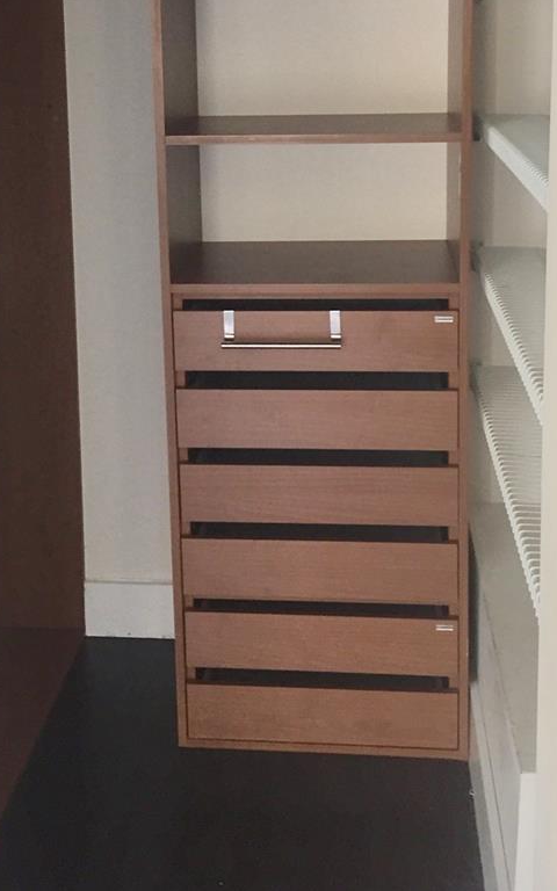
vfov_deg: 40.9
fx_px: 1166
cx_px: 246
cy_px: 245
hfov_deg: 26.9
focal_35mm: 48
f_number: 2.2
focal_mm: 4.15
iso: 125
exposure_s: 1/30
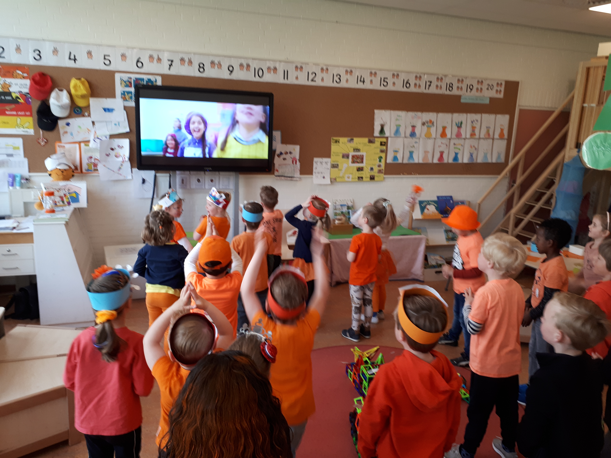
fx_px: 477
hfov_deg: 65.3
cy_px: 229
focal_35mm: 27
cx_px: 306
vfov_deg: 51.4
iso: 80
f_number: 1.9
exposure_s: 1/33
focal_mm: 3.6
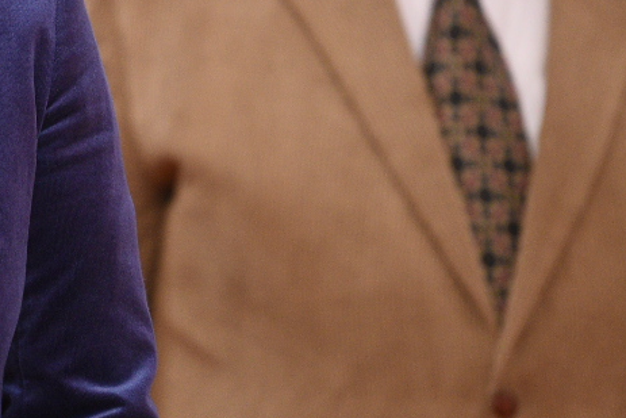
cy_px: 139
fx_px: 12175
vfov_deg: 2.0
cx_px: -22
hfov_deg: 2.9
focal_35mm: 700
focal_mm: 200
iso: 1600
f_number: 2.8
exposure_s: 1/320
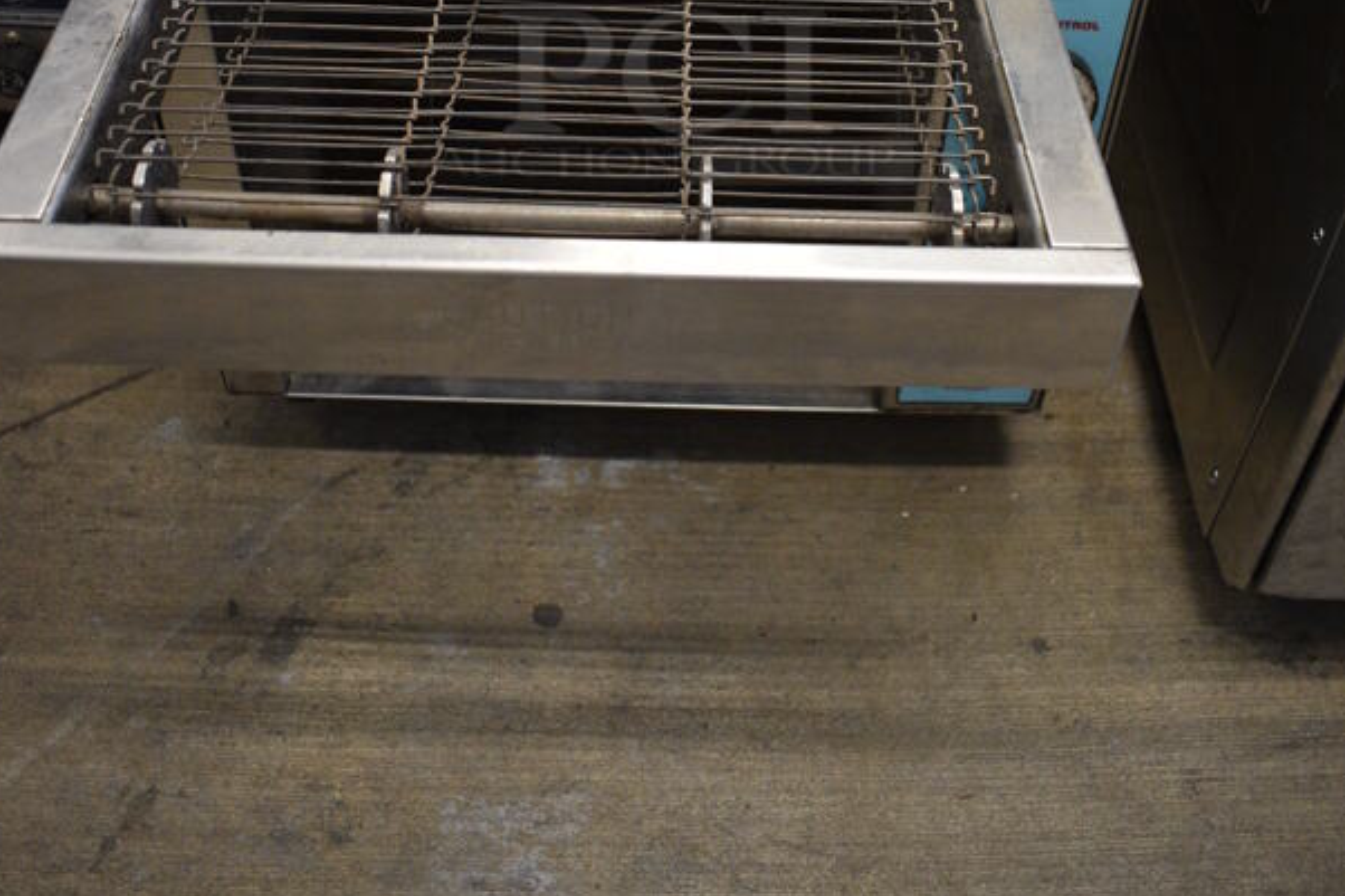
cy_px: 68
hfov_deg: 47.4
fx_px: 1531
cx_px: 666
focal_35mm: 41
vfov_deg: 30.9
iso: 1600
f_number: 3.5
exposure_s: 1/125
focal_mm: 18
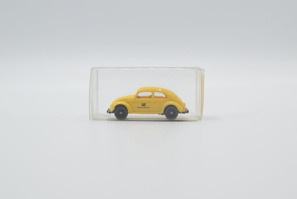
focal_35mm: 52
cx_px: 148
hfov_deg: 37.8
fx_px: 433
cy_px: 100
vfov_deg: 25.8
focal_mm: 35
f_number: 8
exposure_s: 1/200
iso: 320
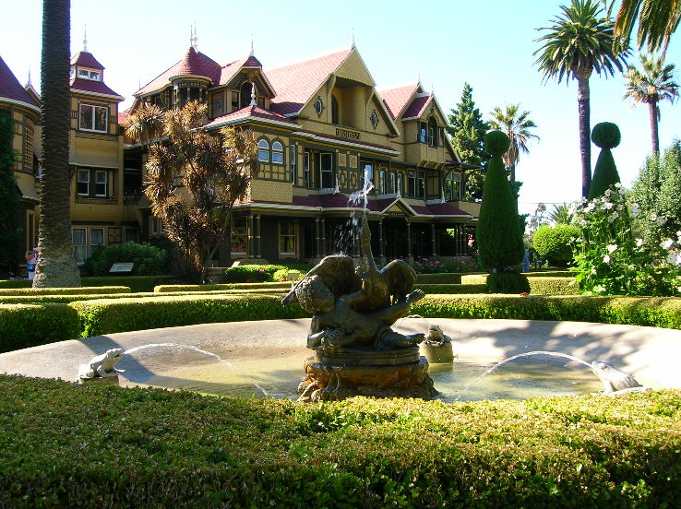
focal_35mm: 34
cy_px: 254
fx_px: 668
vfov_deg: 41.7
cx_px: 340
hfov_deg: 54.0
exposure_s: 1/90.8
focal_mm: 5.7
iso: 50
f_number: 4.9
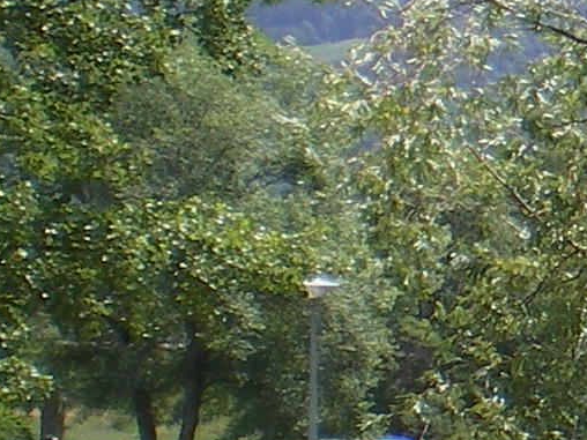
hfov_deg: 8.0
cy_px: 249
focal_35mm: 230
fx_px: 3900
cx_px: 1357
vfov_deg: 6.5
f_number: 4.6
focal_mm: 6.3
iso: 64
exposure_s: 1/200
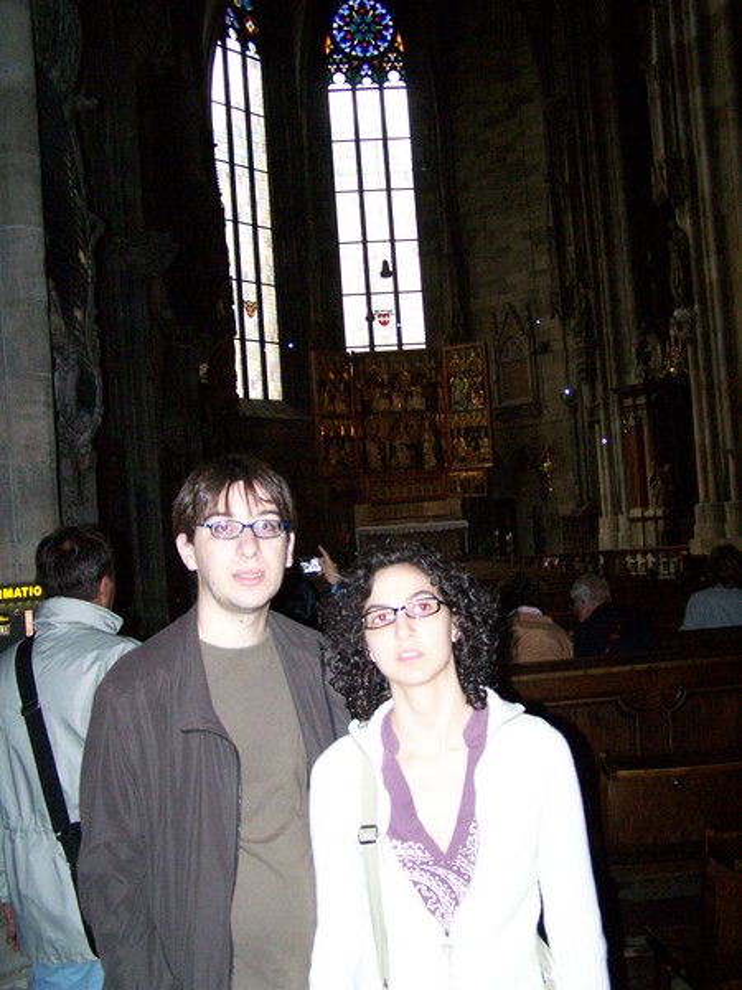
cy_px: 495
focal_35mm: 38
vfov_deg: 49.0
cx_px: 371
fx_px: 1086
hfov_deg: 37.7
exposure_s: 1/60
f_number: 2.8
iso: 400
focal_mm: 6.3
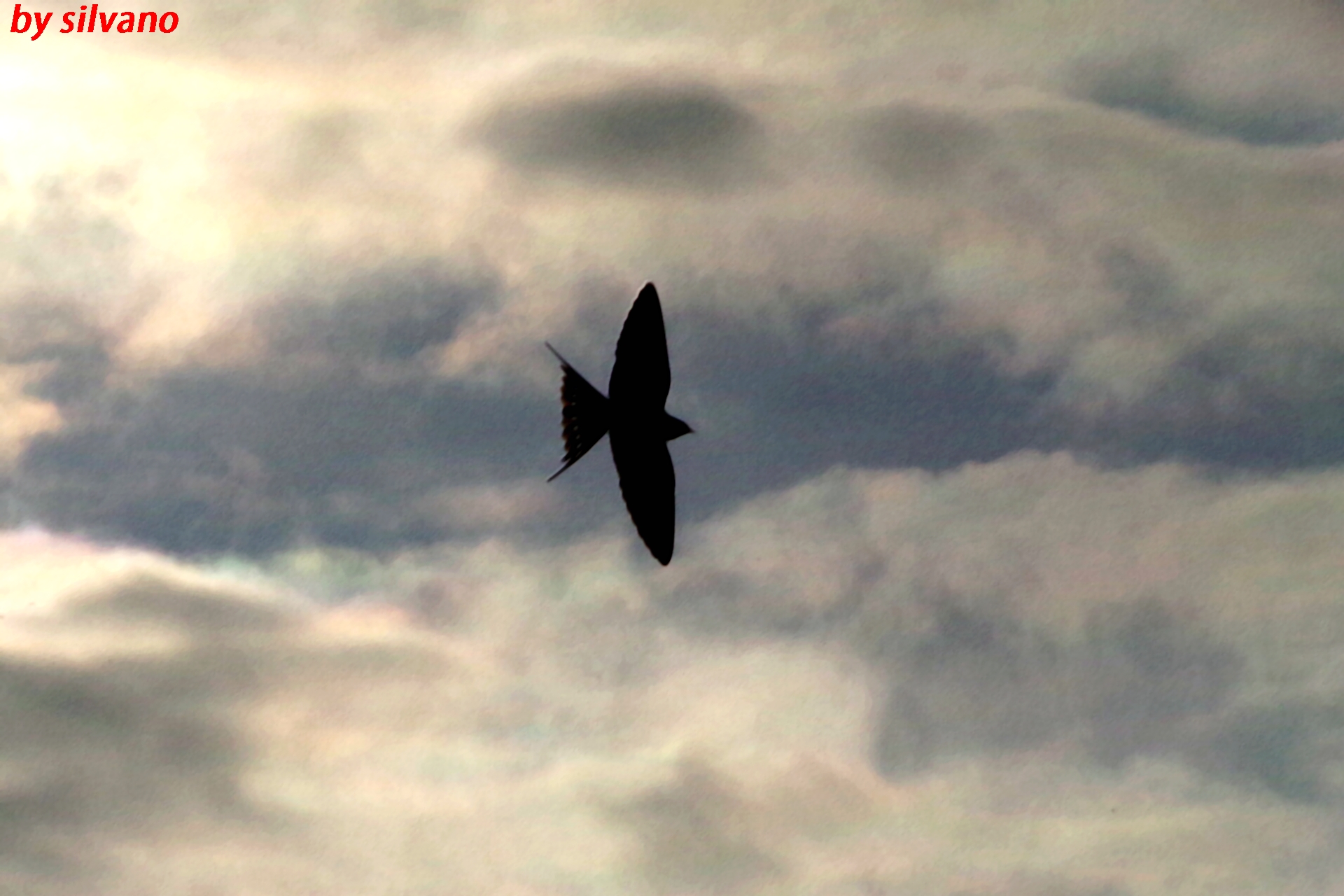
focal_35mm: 187
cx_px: 672
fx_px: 6981
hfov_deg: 11.0
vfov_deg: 7.3
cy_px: 448
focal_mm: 125
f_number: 29
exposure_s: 1/1600
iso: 200
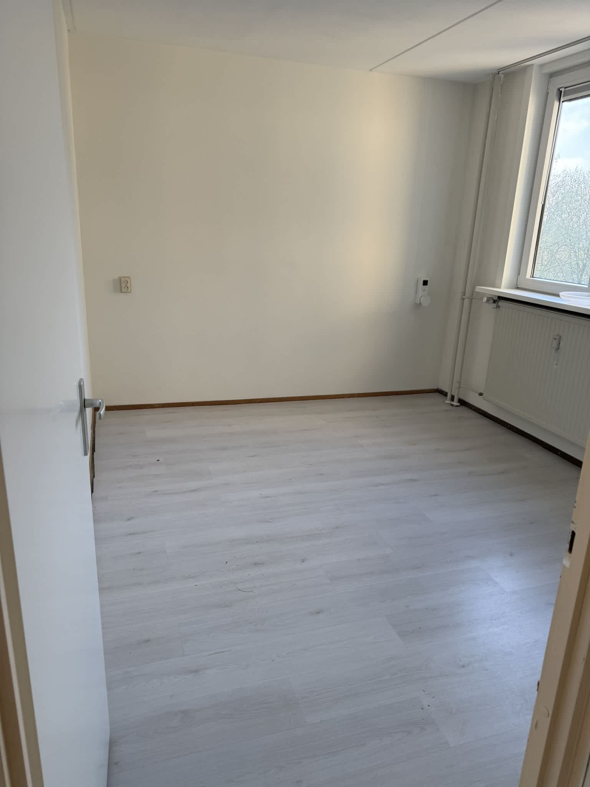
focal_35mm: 24
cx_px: 295
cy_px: 394
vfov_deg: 71.6
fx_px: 545
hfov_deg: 56.8
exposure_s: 1/253
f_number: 1.8
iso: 100
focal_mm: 6.8
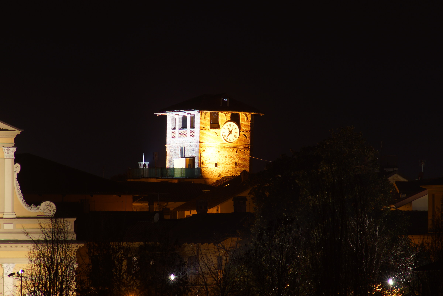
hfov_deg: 4.6
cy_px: 148
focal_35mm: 450
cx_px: 222
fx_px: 5537
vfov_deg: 3.1
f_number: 11
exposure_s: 30
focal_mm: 300
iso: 100
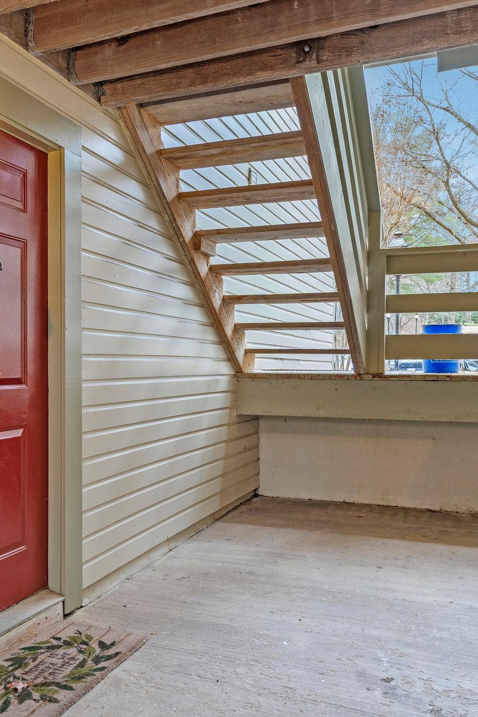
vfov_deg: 62.6
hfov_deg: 44.0
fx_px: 590
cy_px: 360
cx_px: 203
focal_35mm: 30
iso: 400
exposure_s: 1/4
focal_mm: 19.4
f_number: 8
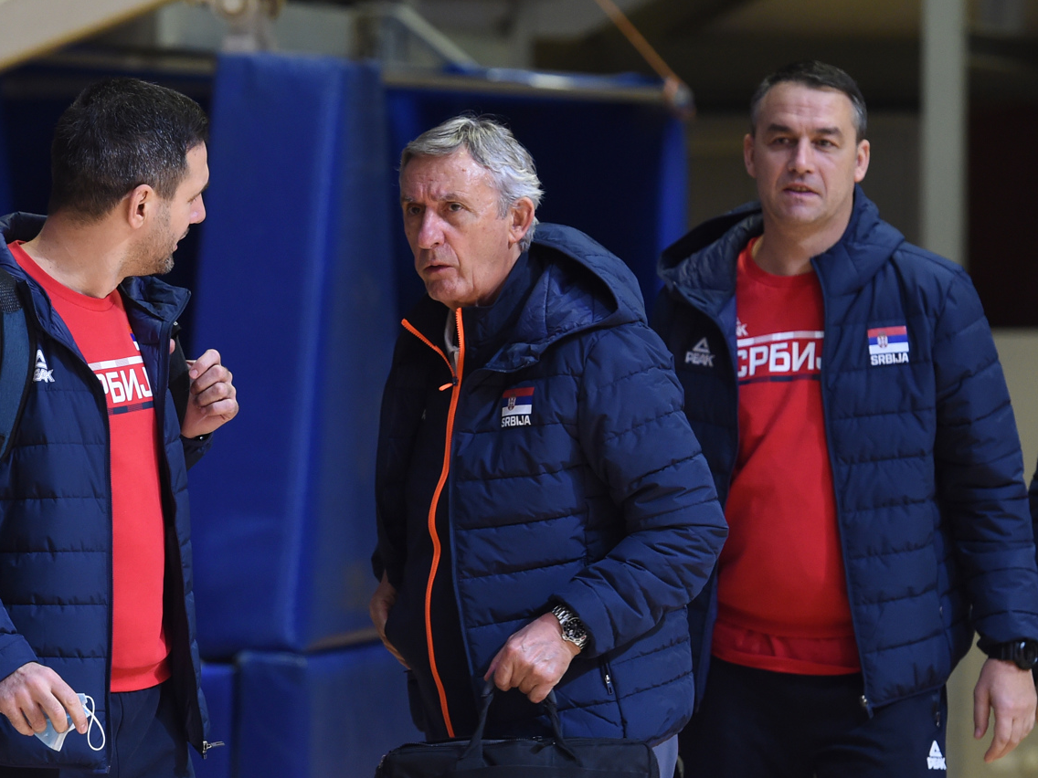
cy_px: 483
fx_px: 6897
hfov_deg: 8.6
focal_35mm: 230
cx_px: 434
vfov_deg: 6.5
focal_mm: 170
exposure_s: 1/250
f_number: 4
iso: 2500
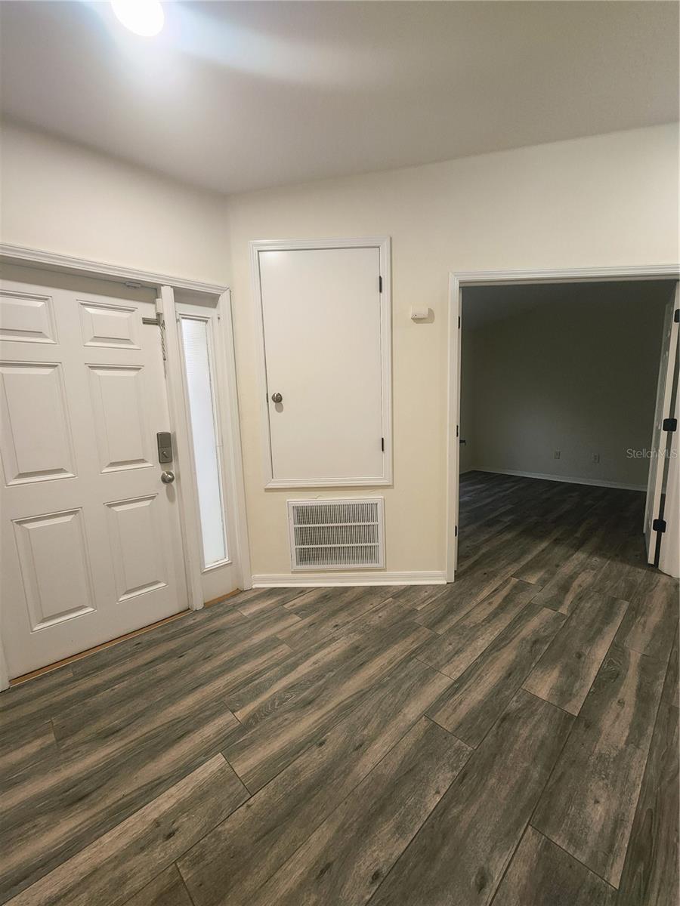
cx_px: 340
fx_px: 340
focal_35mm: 13
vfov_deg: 106.2
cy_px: 453
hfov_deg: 89.9
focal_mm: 2.2
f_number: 2.2
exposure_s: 1/60
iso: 320
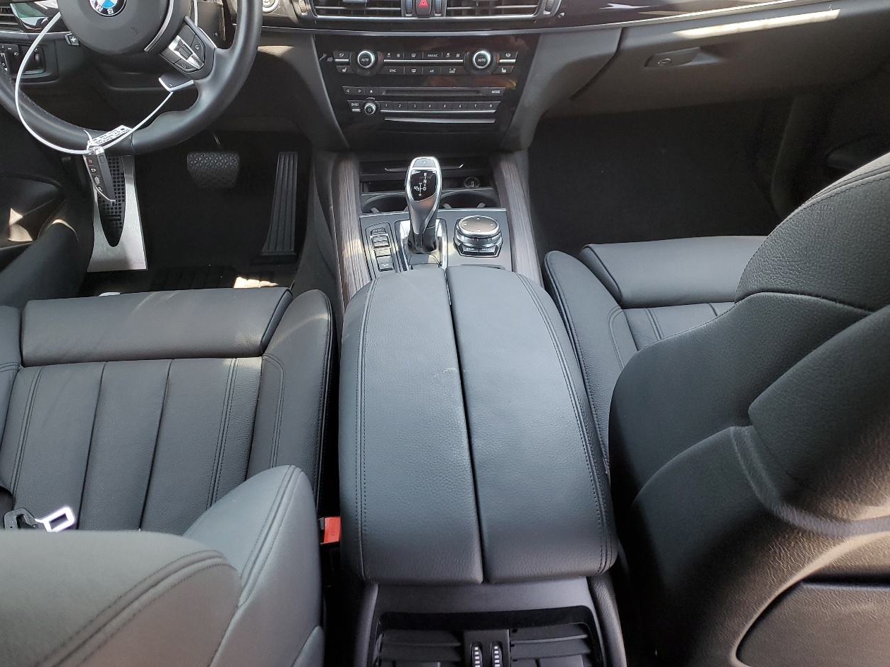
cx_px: 386
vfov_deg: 42.6
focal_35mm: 33
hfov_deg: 55.2
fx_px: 848
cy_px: 254
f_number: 1.5
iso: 63
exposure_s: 1/100
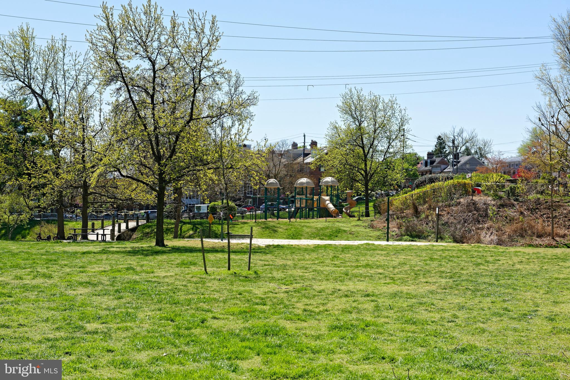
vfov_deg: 19.5
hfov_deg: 28.8
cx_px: 285
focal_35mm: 70
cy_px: 190
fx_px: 1108
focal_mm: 70
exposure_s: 1/640
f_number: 10
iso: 320
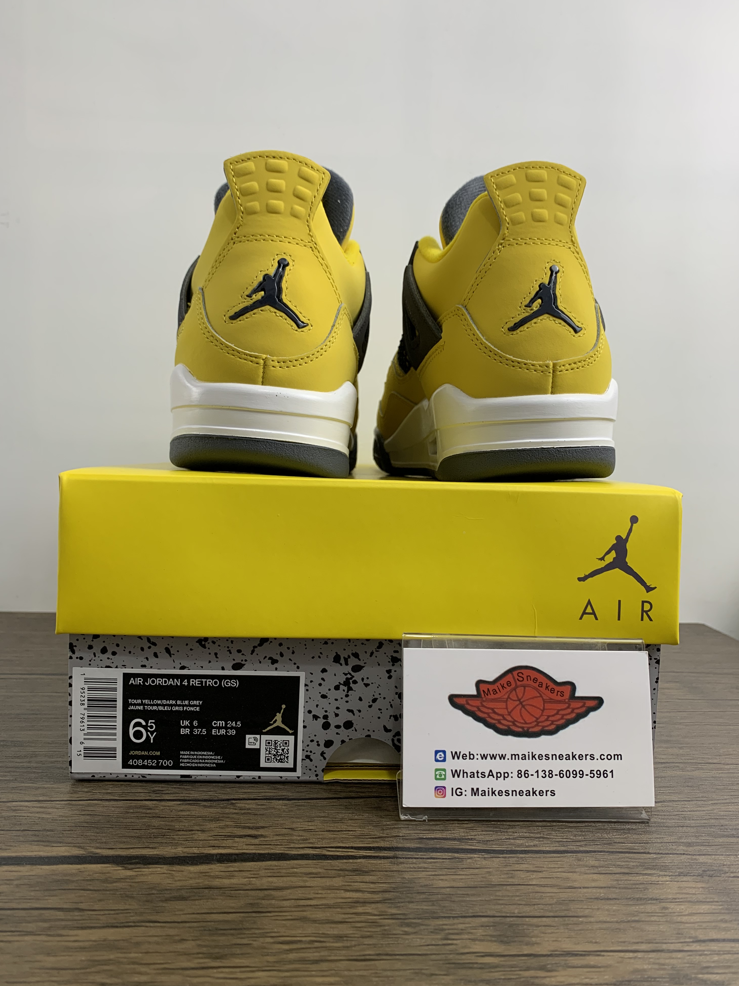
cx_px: 379
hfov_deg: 51.3
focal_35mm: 27
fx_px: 769
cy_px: 496
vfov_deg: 65.3
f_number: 1.8
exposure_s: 1/121
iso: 50
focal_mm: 4.25
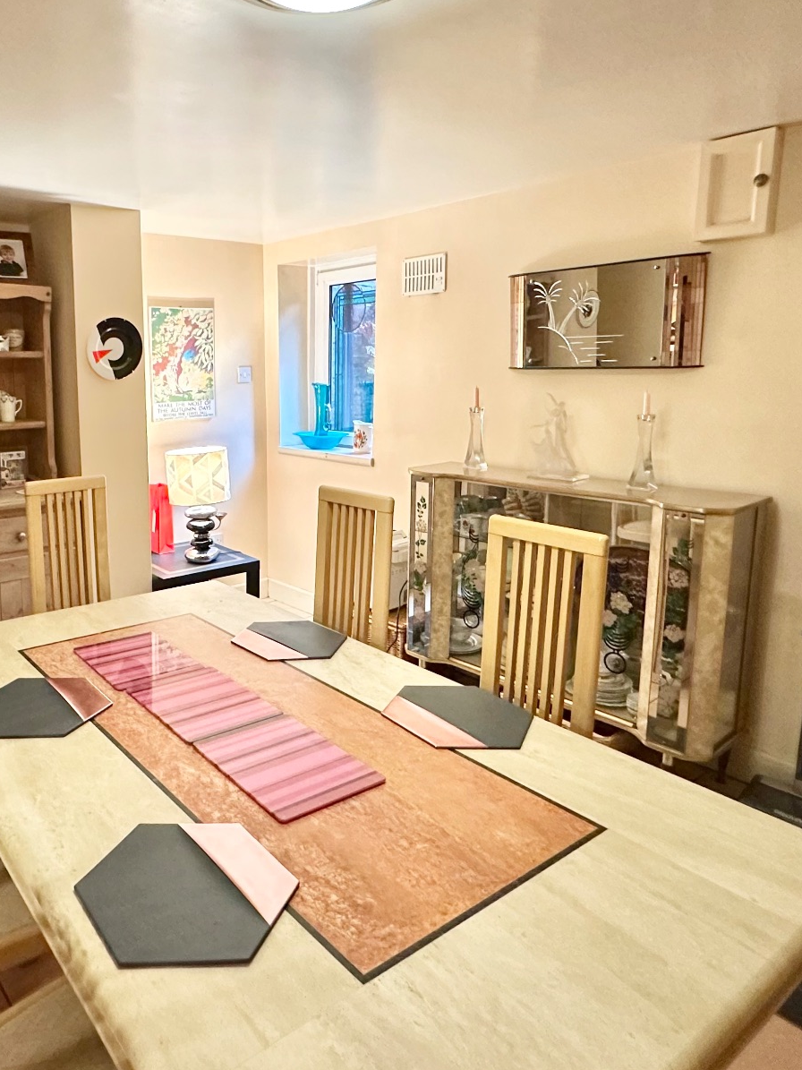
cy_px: 485
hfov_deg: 54.7
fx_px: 742
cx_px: 220
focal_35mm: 24
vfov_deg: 71.4
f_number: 2.2
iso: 400
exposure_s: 1/50
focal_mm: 2.22
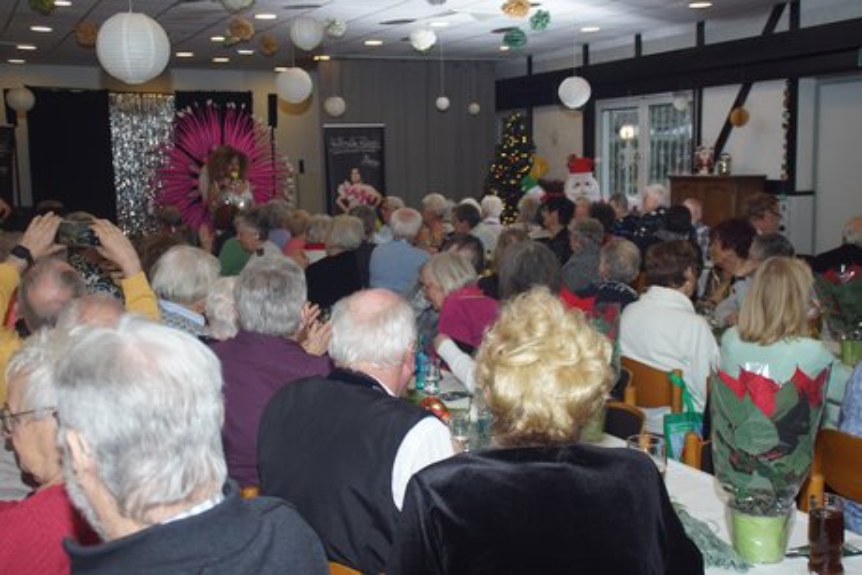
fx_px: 1006
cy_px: 288
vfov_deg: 31.9
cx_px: 431
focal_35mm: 42
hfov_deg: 46.4
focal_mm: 28
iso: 160
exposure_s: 1/60
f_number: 4
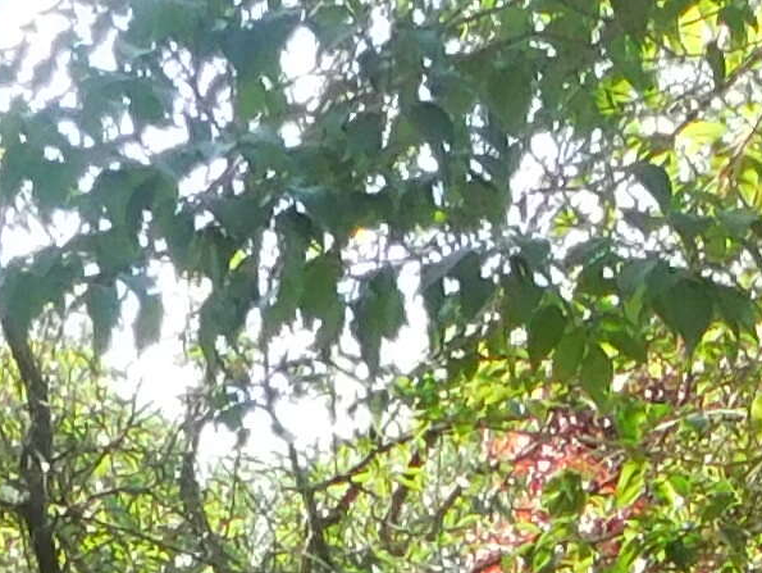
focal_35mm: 178
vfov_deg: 7.2
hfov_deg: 10.5
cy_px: 1897
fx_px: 3921
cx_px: 1320
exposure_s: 1/200
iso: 125
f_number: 3
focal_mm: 4
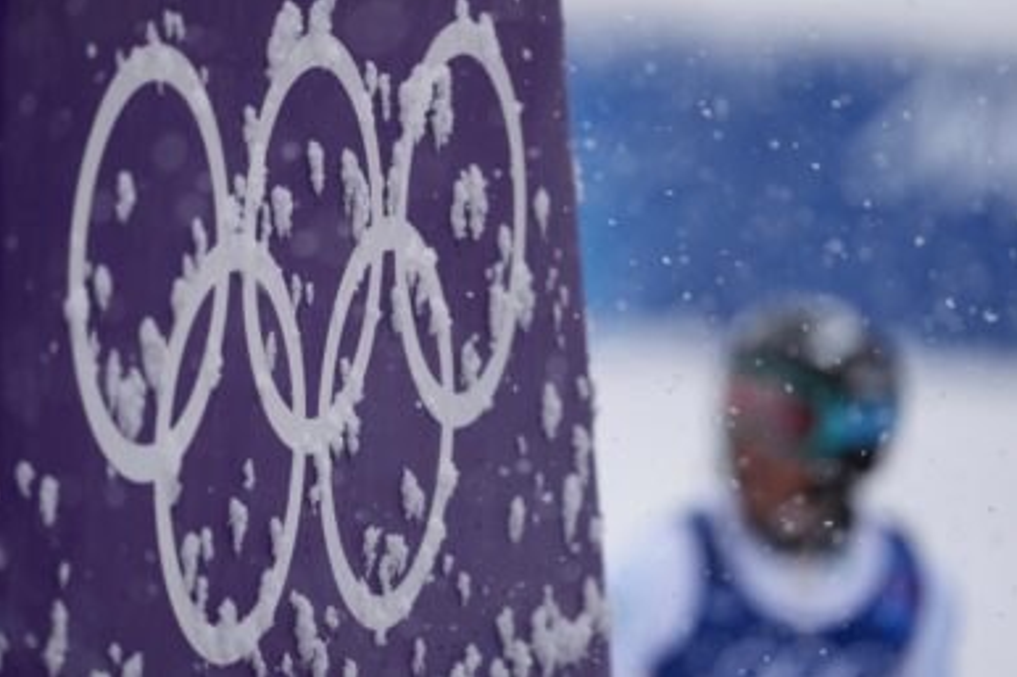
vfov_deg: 3.4
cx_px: 511
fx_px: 11408
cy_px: 337
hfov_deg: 5.1
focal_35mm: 404
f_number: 3.2
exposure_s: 1/3200
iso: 640
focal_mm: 400
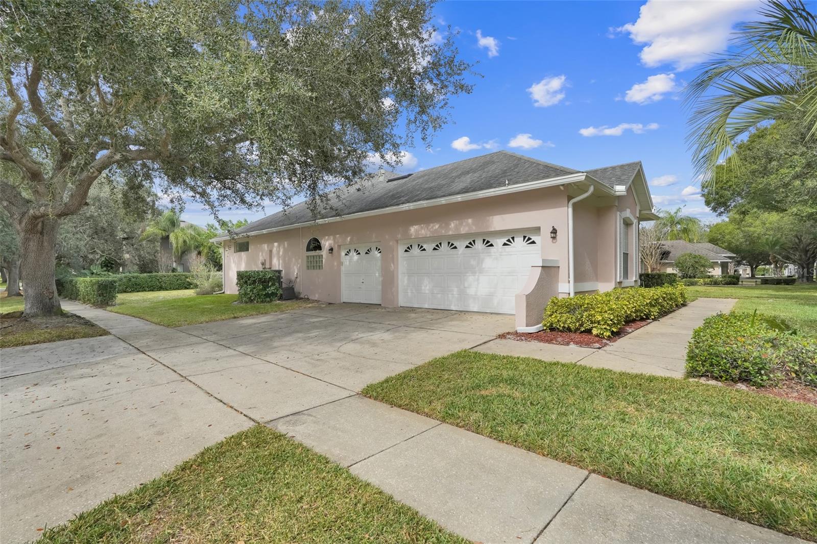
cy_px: 272
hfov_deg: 93.3
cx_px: 408
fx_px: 386
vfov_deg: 70.4
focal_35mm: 17
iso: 250
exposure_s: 1/60
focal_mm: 17
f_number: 9
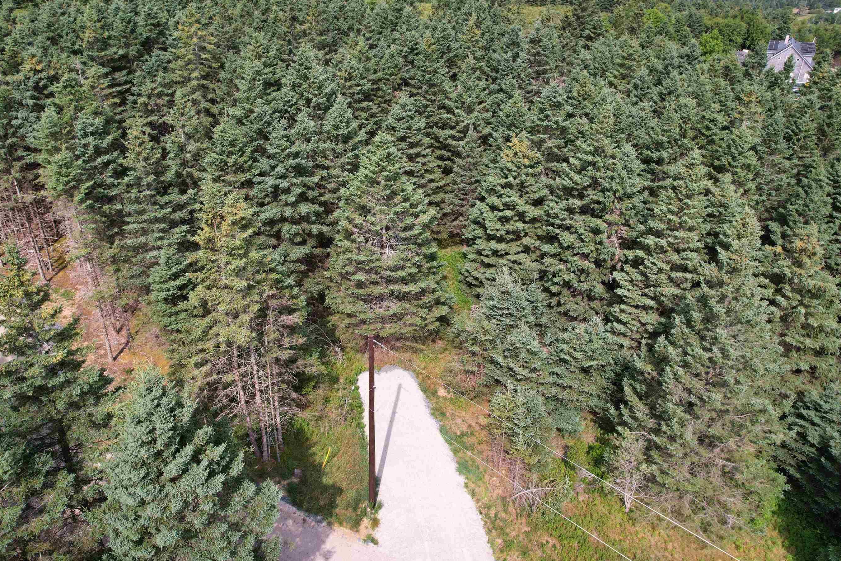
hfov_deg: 71.5
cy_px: 248
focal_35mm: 25
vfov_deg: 51.2
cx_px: 421
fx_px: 584
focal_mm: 8.38
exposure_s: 1/1000
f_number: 2.8
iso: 100
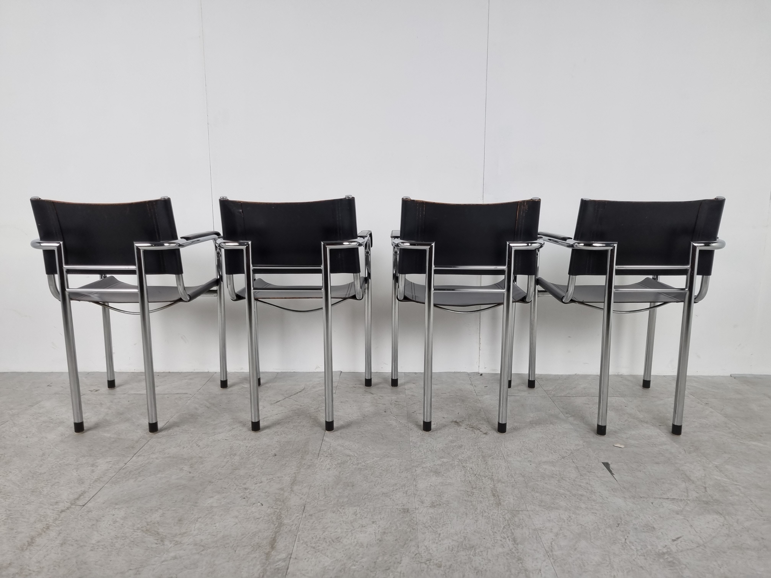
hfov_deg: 67.3
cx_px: 386
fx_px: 579
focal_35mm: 26
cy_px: 289
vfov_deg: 53.1
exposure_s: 1/100
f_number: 1.8
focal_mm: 5.4
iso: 80
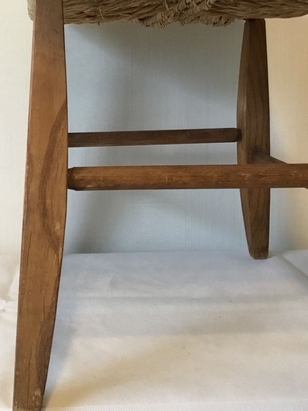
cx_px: 76
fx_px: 558
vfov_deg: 40.0
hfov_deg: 30.3
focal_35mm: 47
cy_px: 138
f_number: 2.4
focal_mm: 3.3
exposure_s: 1/33
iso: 250
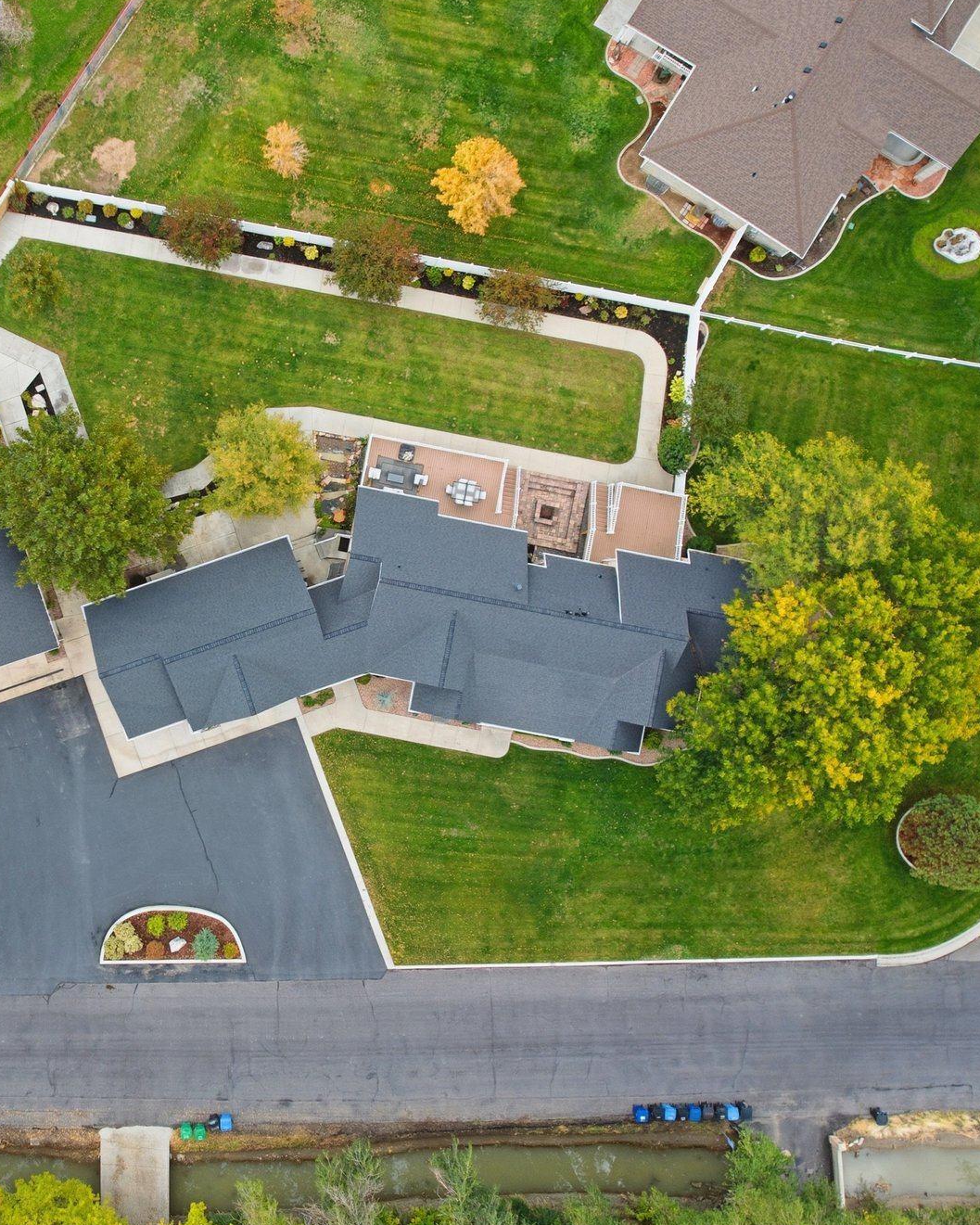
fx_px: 1160
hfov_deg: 44.3
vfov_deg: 55.7
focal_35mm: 32
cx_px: 243
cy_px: 607
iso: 100
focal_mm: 8.4
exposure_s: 1/500
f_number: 2.8
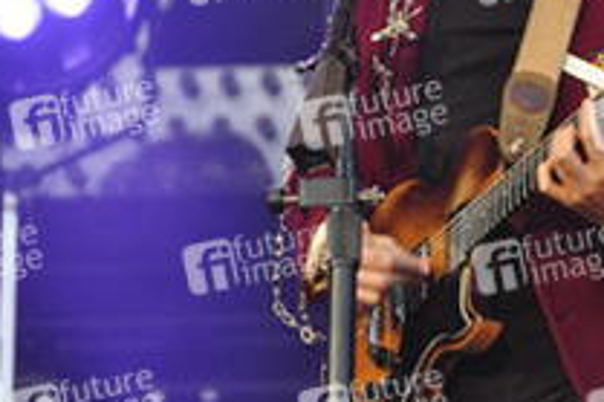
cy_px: 43
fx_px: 4660
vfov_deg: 4.9
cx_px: 585
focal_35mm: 278
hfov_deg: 7.4
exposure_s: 1/250
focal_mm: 86
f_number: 4.2
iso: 1250
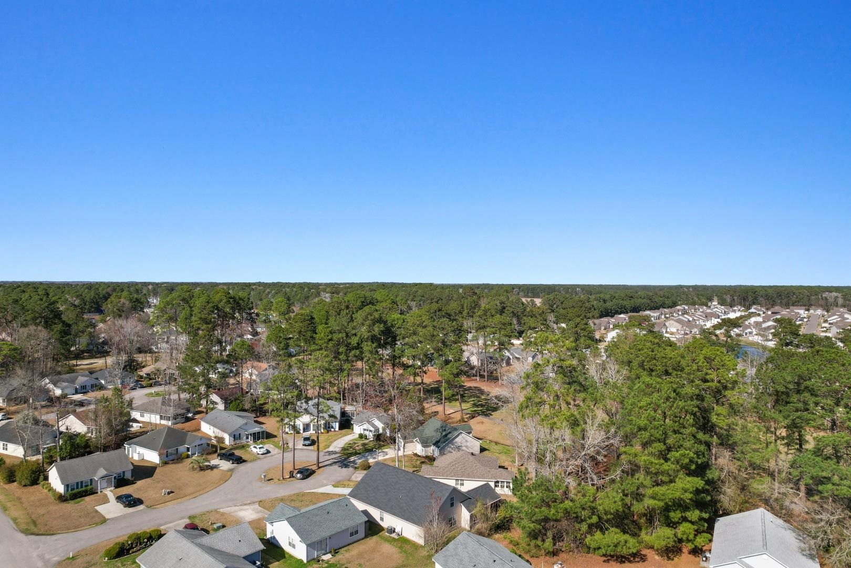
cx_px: 426
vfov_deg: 57.2
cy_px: 284
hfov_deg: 78.6
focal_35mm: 22
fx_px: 520
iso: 100
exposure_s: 1/500
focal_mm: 8.38
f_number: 2.8
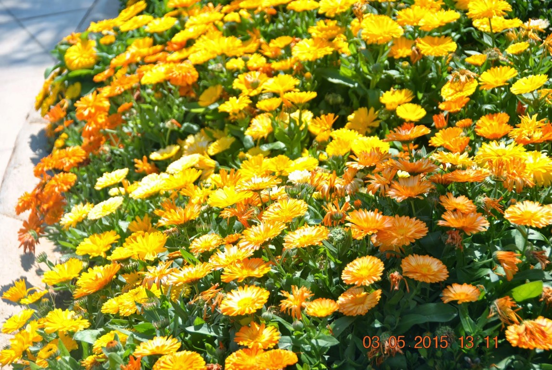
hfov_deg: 15.2
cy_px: 185
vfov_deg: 10.2
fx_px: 2073
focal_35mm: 135
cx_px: 276
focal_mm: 90
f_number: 5.6
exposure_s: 1/500
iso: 160
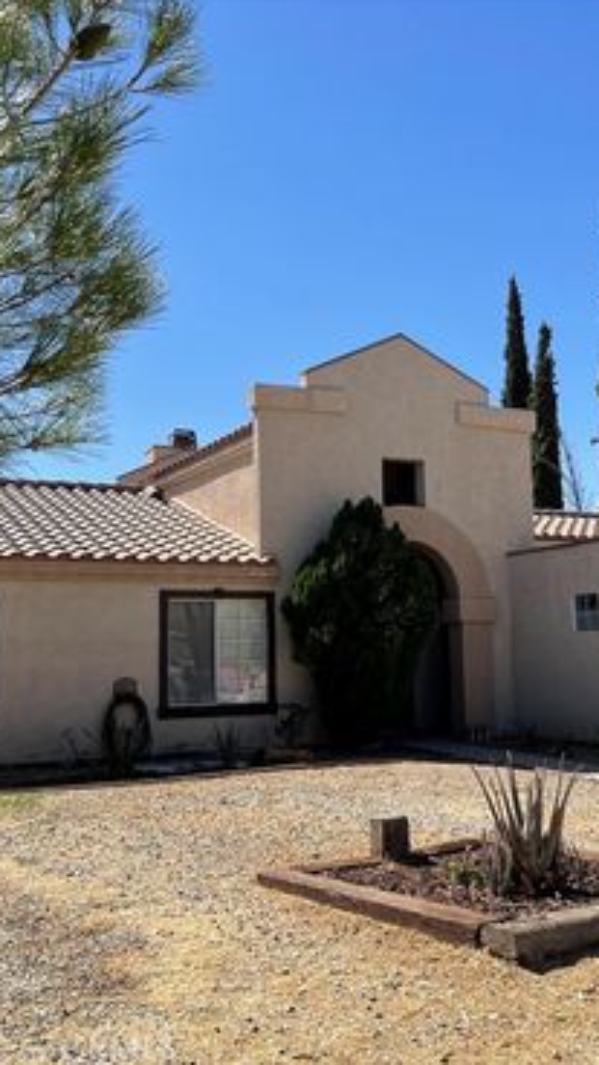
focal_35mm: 37
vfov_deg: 54.0
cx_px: 339
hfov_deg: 32.0
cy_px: 525
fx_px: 1045
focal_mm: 5.1
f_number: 1.6
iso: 32
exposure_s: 1/3003
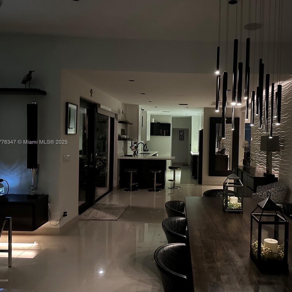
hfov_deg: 54.8
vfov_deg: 55.6
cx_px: 187
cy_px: 143
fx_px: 277
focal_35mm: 29
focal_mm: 6.86
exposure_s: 1/30
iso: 1600
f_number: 1.78
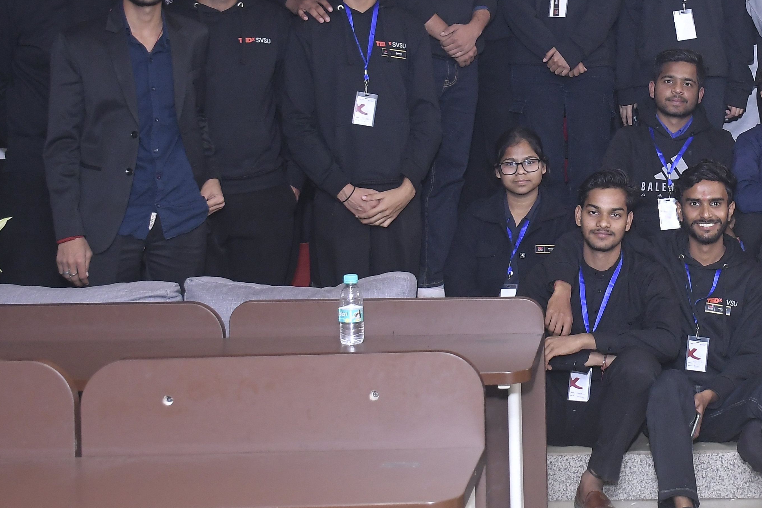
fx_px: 1482
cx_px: 711
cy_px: 91
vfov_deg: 19.2
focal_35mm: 70
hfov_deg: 27.6
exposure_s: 1/125
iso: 1000
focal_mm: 23
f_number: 5
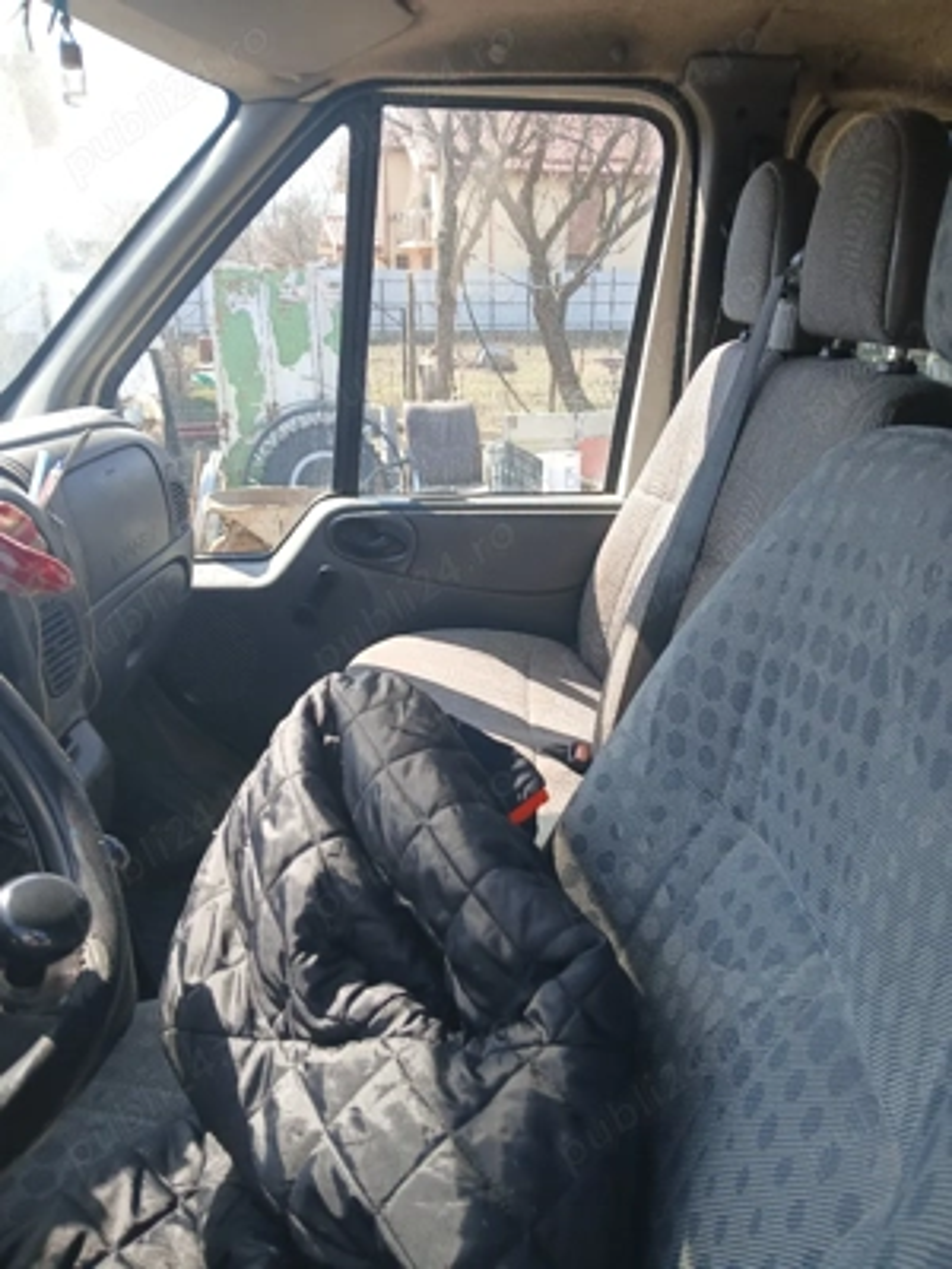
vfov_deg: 67.3
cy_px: 634
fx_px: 953
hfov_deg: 53.1
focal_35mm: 26
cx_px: 476
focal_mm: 3.98
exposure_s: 1/101
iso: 25
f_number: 1.8
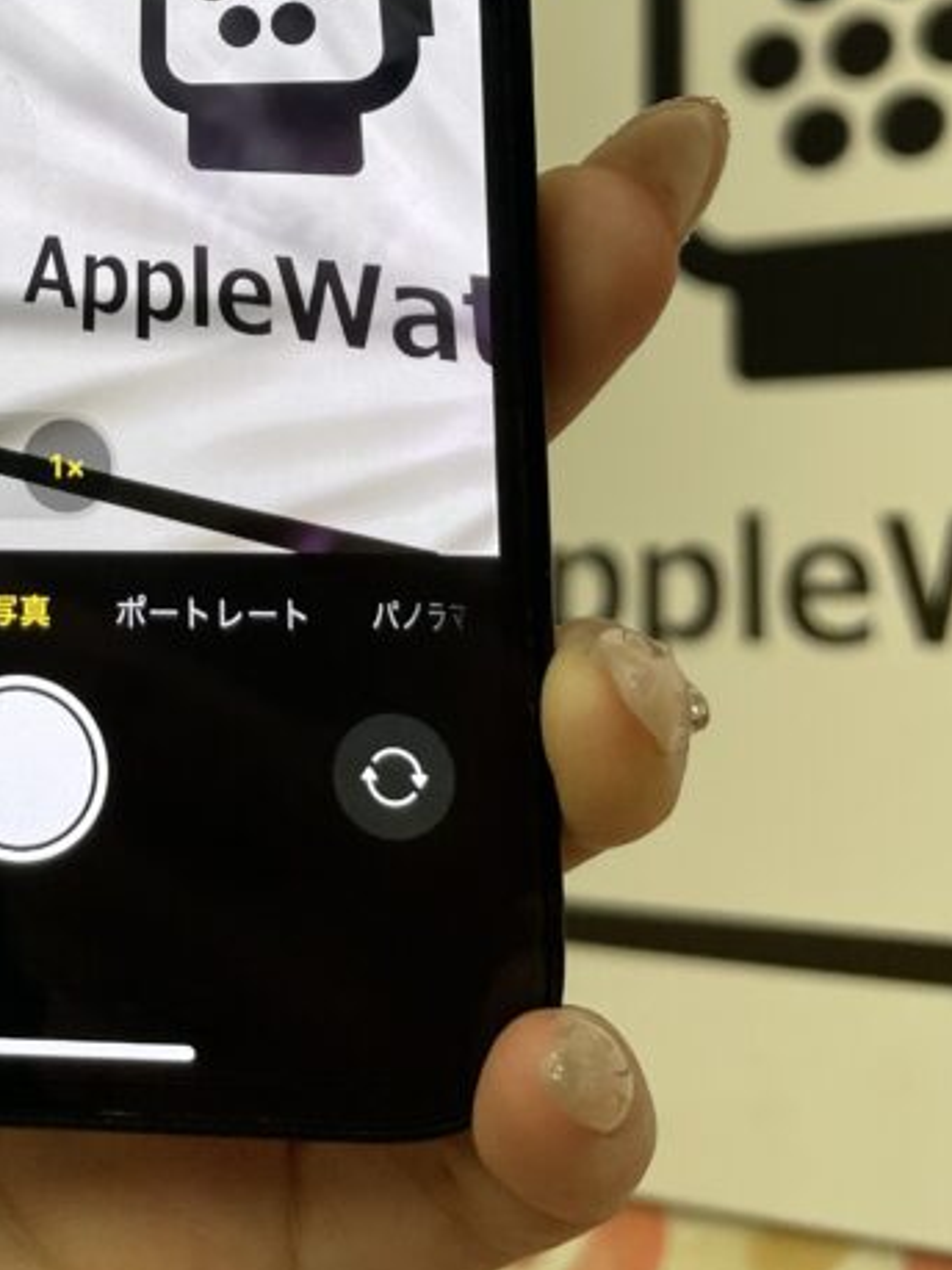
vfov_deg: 30.2
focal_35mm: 58
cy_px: -83
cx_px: 125
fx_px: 2128
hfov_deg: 24.6
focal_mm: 4.2
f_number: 1.6
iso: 125
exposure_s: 1/120
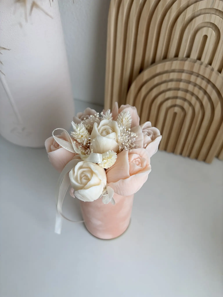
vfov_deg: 67.3
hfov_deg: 53.1
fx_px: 223
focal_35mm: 26
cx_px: 112
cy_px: 148
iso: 50
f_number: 1.6
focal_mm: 5.96
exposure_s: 1/122
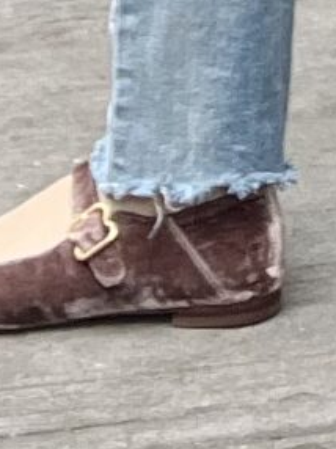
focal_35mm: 215
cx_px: 719
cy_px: -1141
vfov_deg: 7.4
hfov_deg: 6.6
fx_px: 2787
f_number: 2.2
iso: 50
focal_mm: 2.71
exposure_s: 1/121
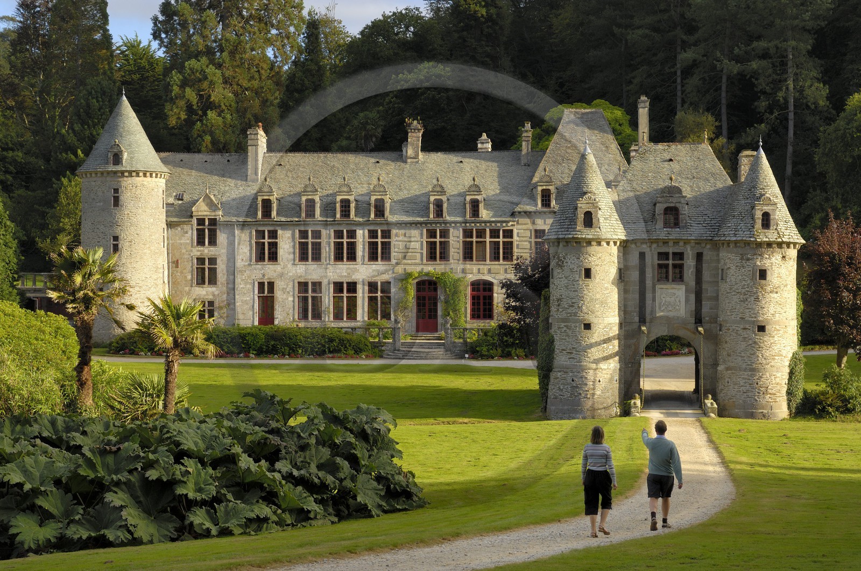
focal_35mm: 75
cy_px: 286
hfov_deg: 27.0
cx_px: 430
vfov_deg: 18.1
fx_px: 1791
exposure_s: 1/160
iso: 100
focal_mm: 50
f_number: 6.3
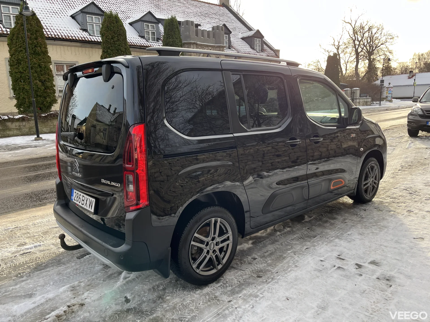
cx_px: 215
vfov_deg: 53.1
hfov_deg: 67.3
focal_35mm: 26
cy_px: 161
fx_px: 323
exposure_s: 1/506
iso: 50
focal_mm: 5.1
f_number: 1.6
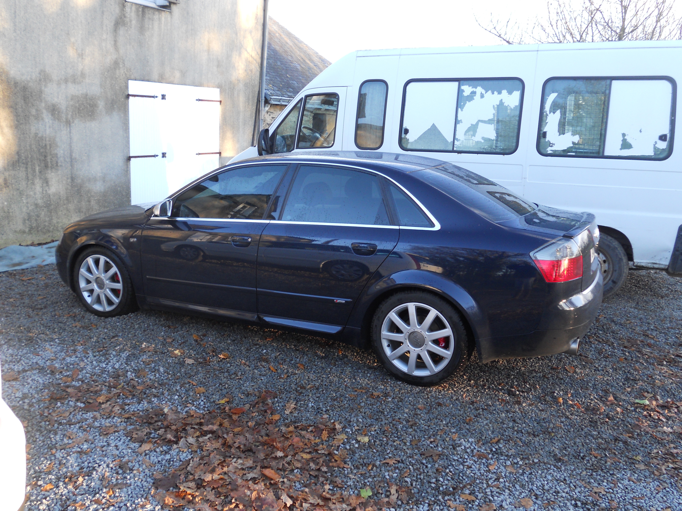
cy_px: 256
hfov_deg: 56.8
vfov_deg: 44.2
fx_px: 630
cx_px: 341
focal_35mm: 32
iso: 80
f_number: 3.5
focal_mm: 5.8
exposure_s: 1/40
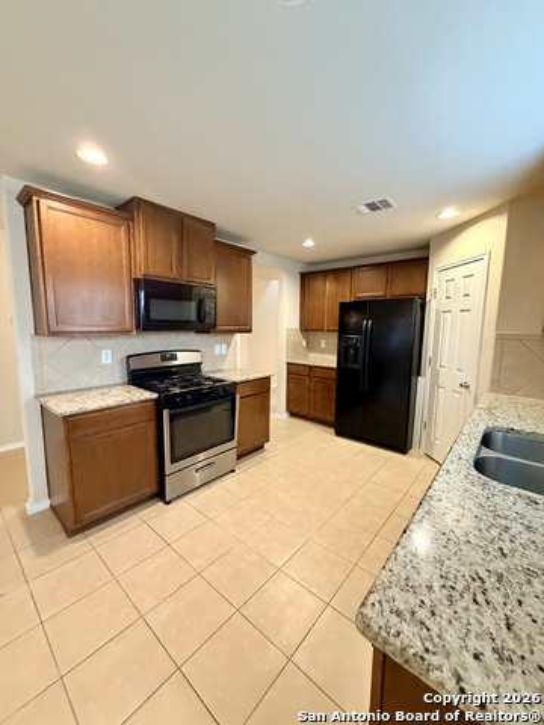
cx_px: 272
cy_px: 362
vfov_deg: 102.1
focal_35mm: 14
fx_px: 293
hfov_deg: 85.7
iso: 500
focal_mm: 2.22
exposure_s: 1/60
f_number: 2.2
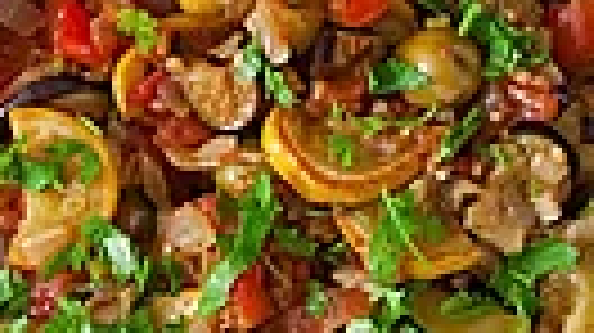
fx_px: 4501
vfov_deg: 4.2
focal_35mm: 286
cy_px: 331
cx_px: -18
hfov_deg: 7.5
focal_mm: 50
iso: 100
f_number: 11
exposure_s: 1/160
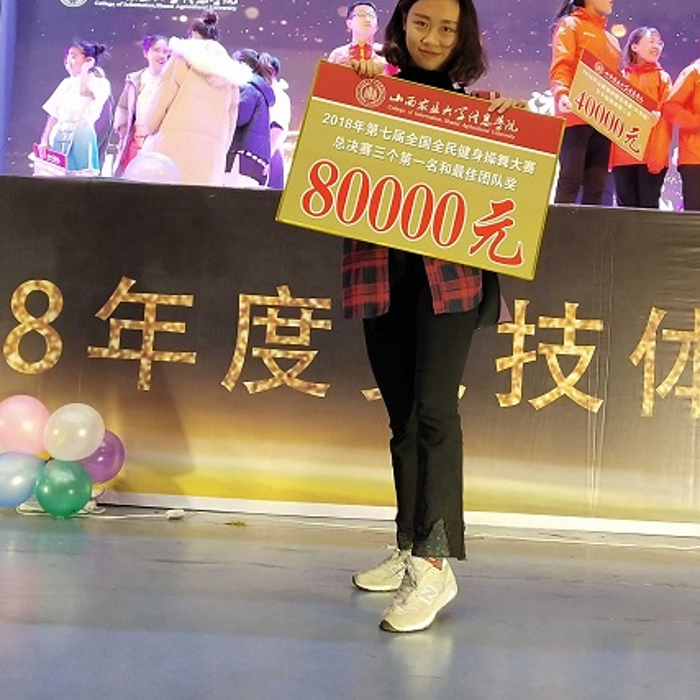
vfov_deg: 32.1
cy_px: 280
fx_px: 1213
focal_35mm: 53
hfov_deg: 31.9
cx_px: 470
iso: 373
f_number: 1.8
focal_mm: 3.95
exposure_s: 1/33.3
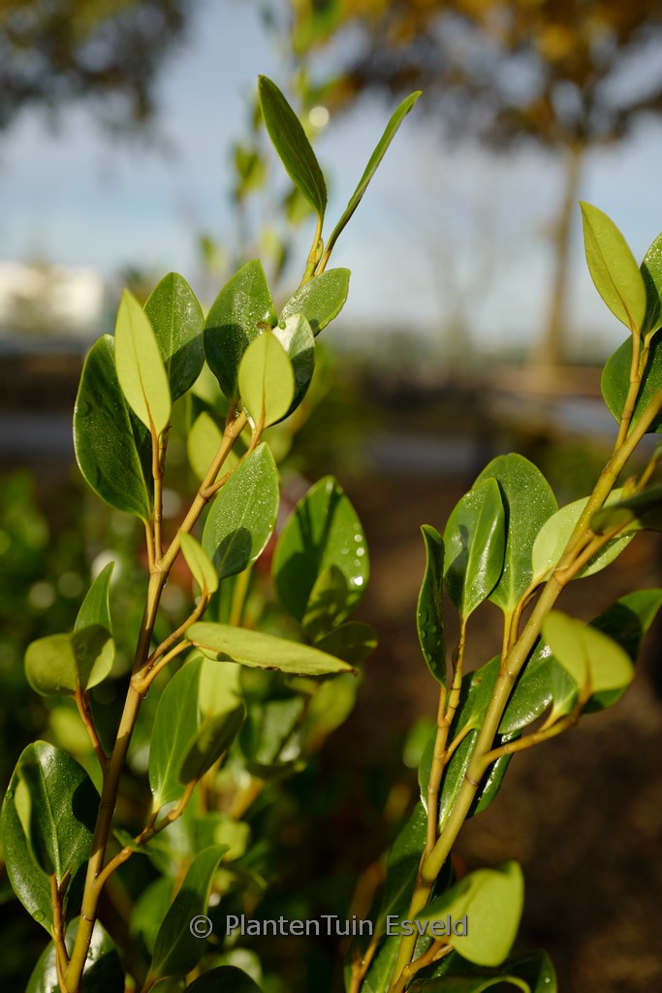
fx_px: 772
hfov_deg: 46.4
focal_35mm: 28
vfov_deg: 65.5
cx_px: 331
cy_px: 496
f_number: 3.2
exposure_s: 1/2500
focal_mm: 28
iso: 400
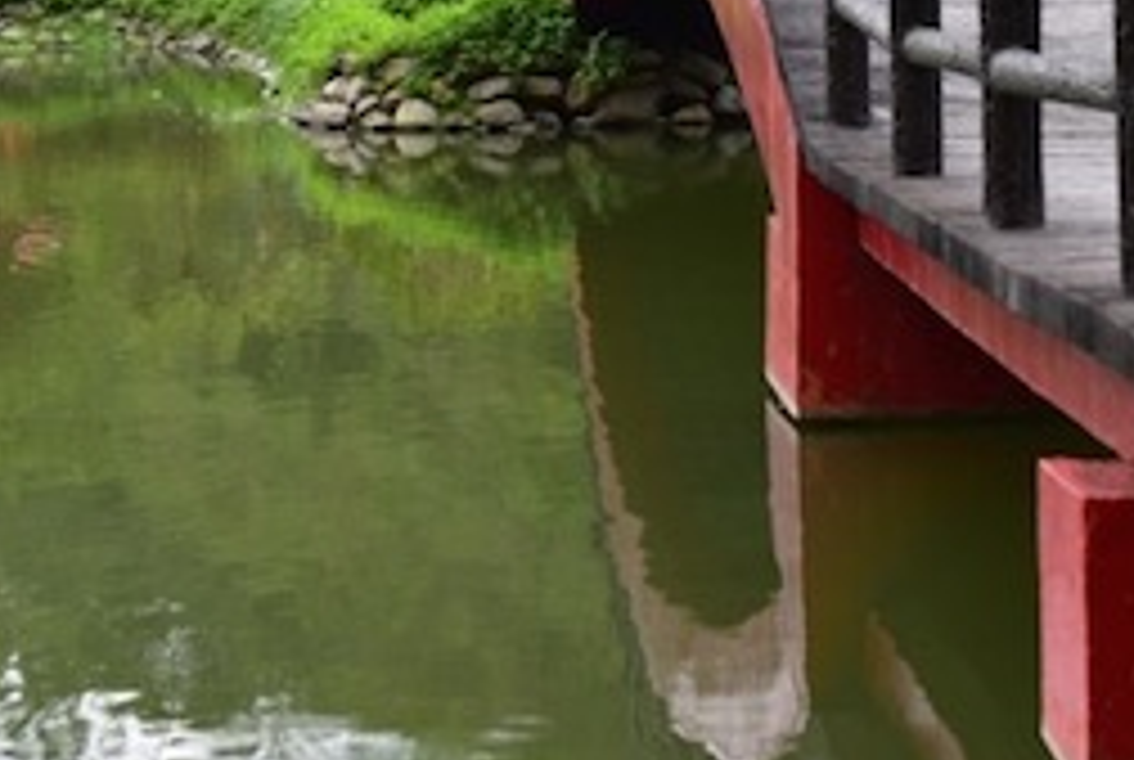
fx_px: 3250
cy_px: -126
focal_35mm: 103
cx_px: 702
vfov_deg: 13.0
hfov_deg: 19.8
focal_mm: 40
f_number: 4
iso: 200
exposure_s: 1/40
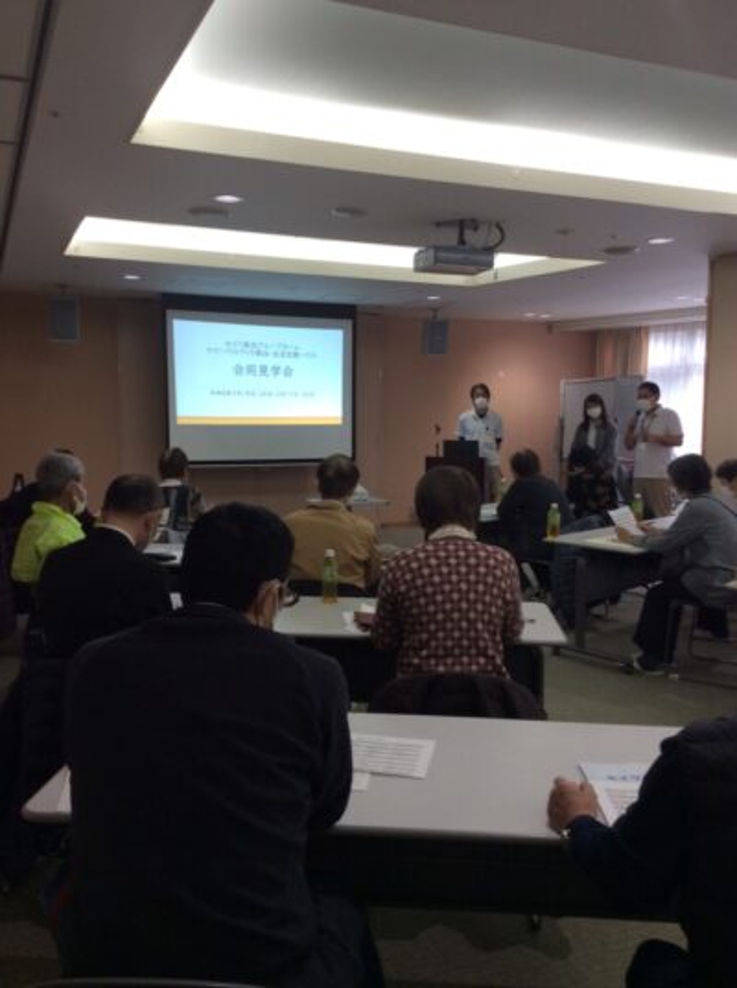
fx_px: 911
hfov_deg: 44.0
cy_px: 494
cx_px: 368
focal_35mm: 32
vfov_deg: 56.9
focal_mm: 3.3
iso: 40
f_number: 2.4
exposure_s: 1/40
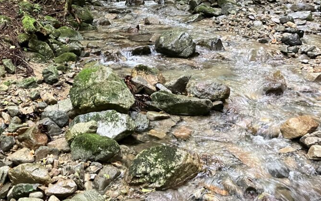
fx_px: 394
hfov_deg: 44.2
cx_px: 132
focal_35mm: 45
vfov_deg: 28.3
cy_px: 59
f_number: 1.8
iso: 500
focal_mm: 3.99
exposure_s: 1/30
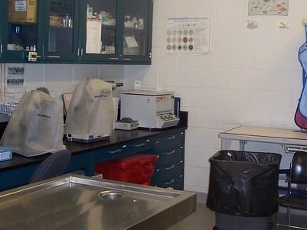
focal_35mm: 59
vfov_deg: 24.7
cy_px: 71
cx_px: 234
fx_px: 523
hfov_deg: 32.0
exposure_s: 1/60
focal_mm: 5.6
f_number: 2.8
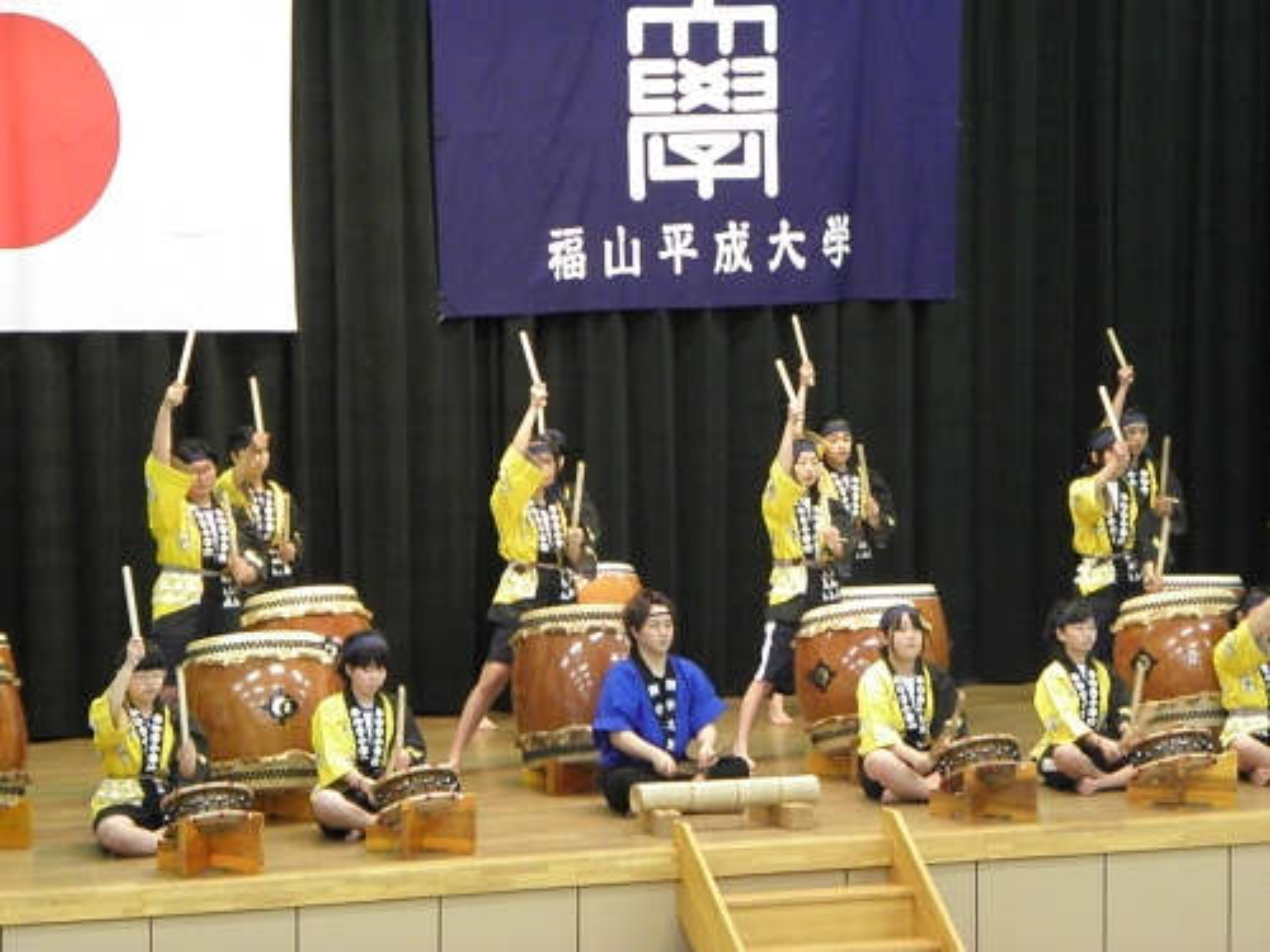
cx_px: 635
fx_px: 6494
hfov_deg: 11.2
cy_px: 476
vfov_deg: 8.4
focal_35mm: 177
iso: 1000
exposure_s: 1/40
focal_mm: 31.67
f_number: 4.5
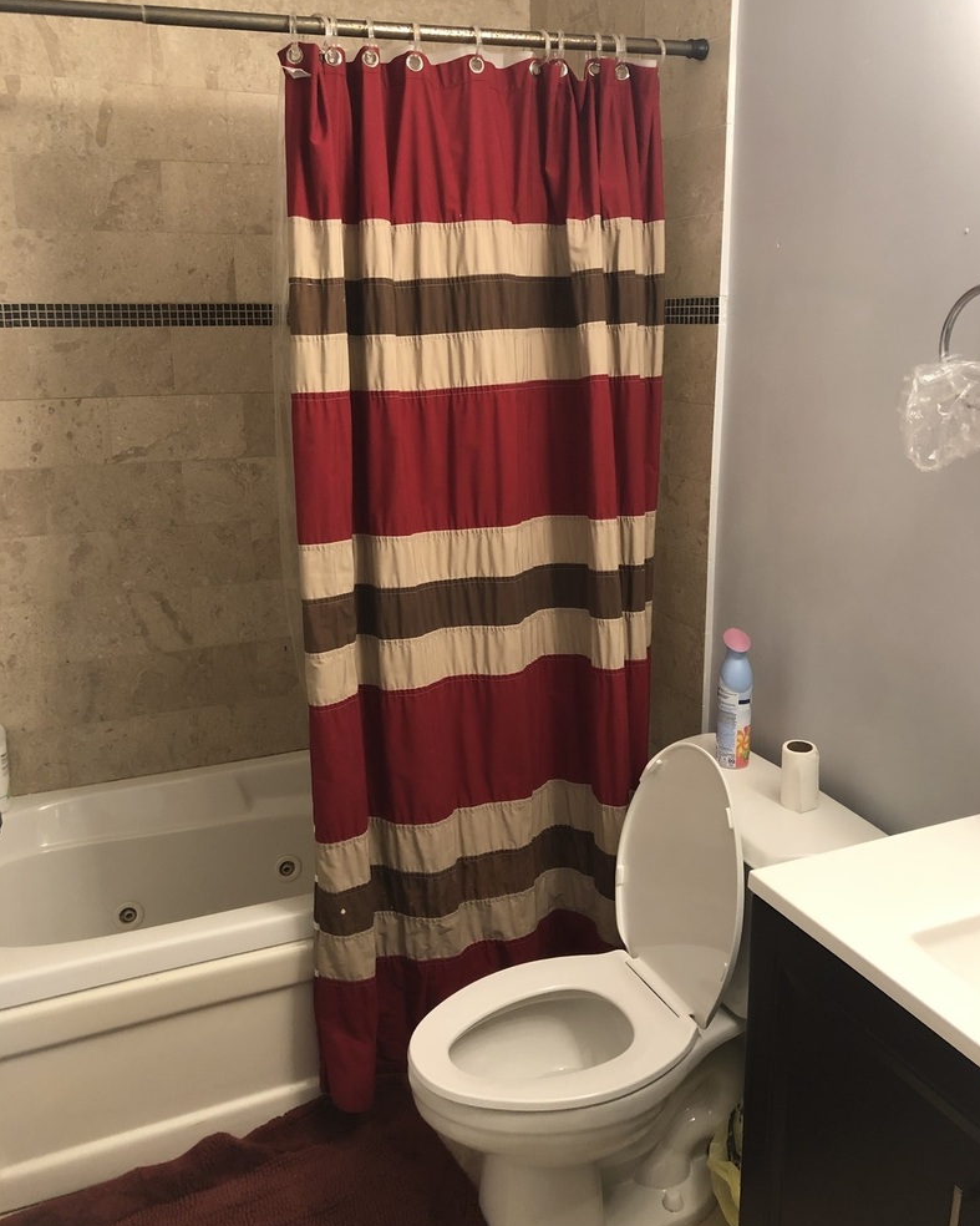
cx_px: 502
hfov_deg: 48.5
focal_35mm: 30
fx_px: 1088
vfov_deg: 58.7
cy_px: 568
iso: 50
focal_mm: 3.99
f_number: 1.8
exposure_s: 1/15
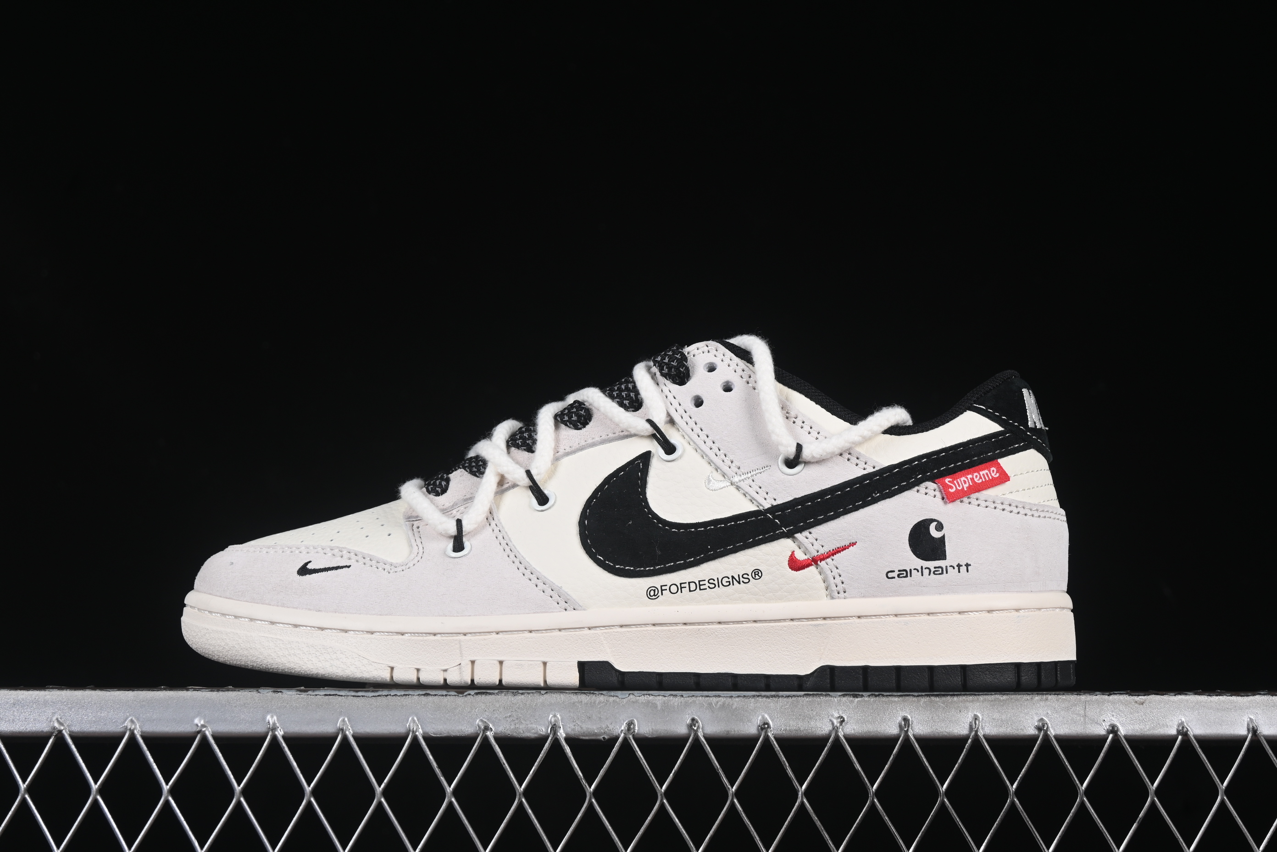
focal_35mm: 75
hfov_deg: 27.0
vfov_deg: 18.2
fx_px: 2660
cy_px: 426
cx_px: 638
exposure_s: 1/80
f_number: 8
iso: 160
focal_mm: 50
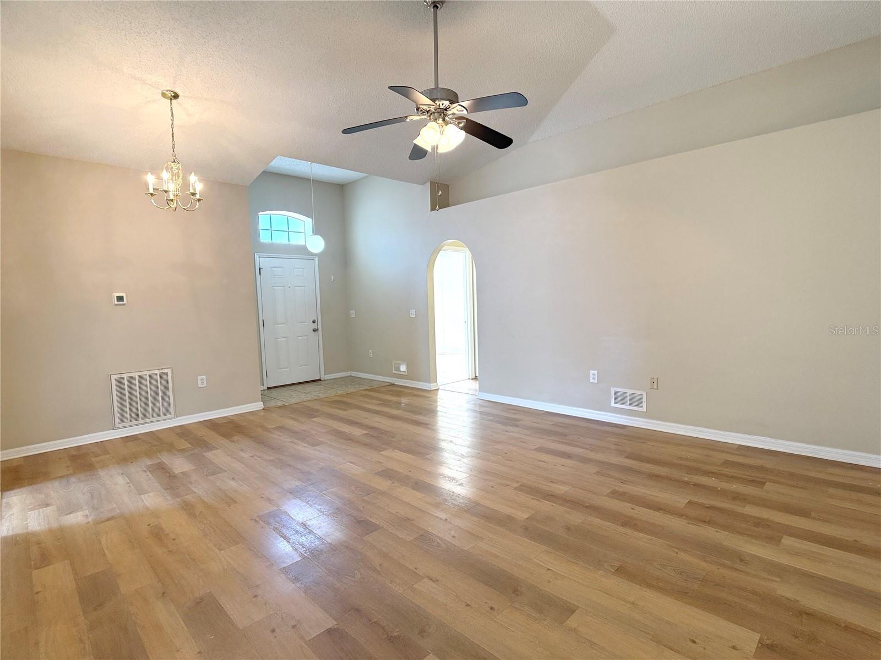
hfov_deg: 71.6
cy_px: 330
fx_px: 611
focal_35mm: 24
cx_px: 440
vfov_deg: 56.8
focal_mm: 6.76
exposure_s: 1/120
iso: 250
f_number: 1.78
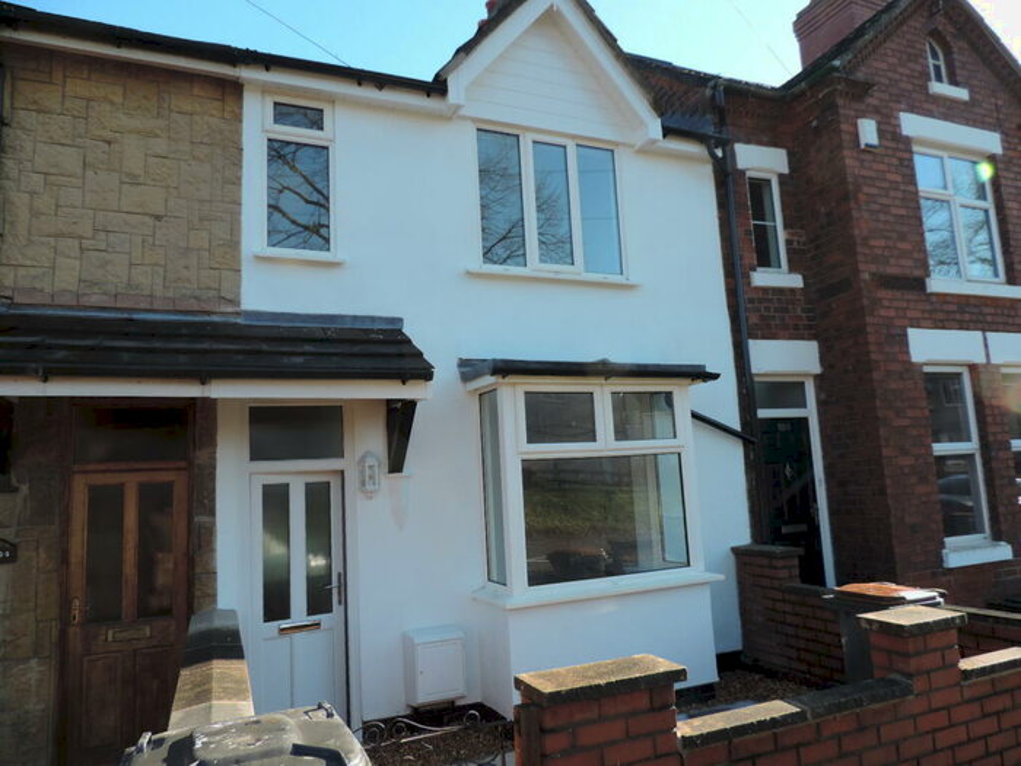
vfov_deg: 56.8
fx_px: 708
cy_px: 383
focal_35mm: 24
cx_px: 510
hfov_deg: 71.6
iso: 80
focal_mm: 4.3
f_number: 3
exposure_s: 1/250
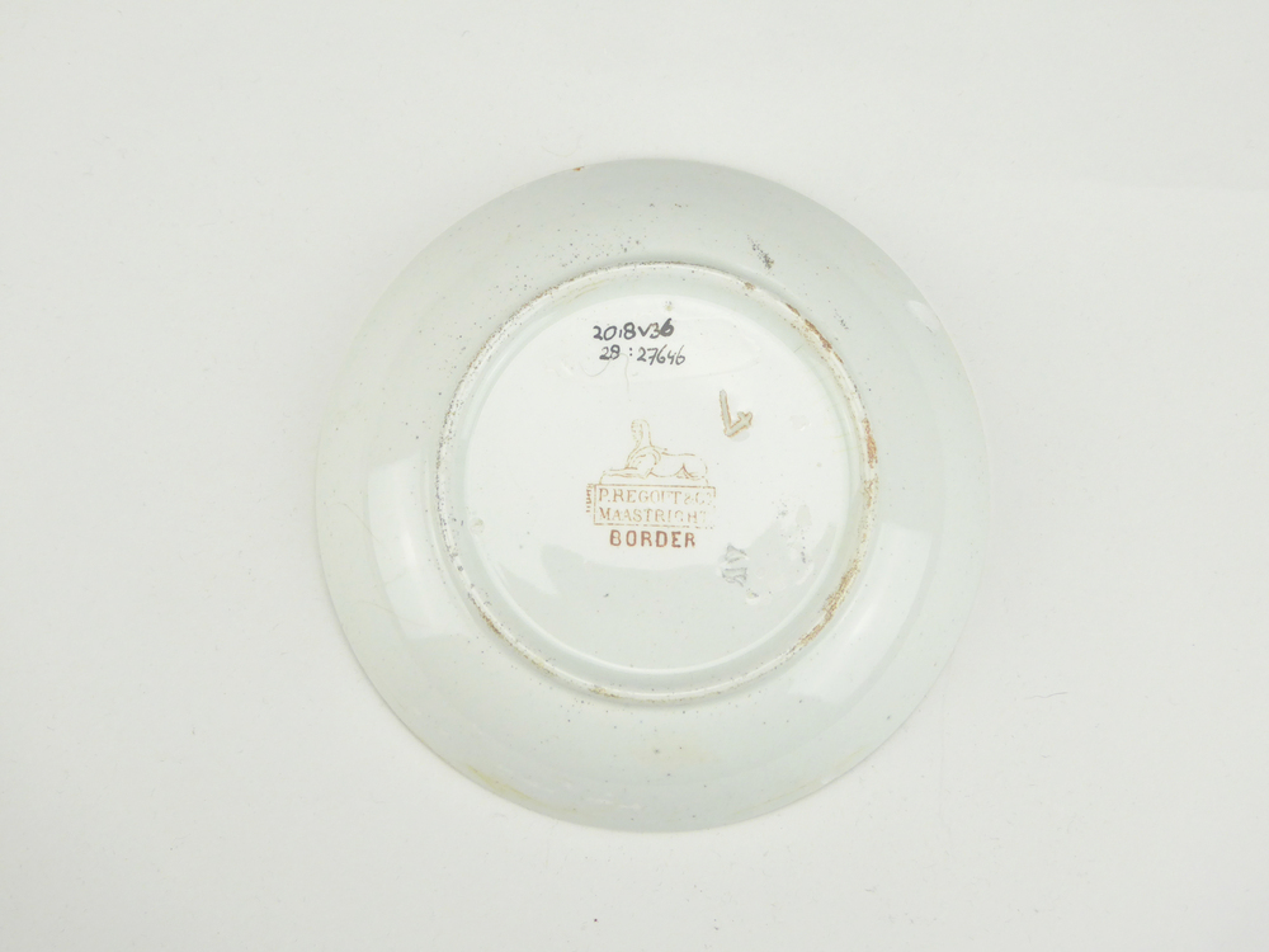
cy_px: 476
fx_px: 1723
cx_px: 634
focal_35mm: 47
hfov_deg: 40.4
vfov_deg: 30.9
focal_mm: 8.4
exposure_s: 1/125
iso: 200
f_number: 5
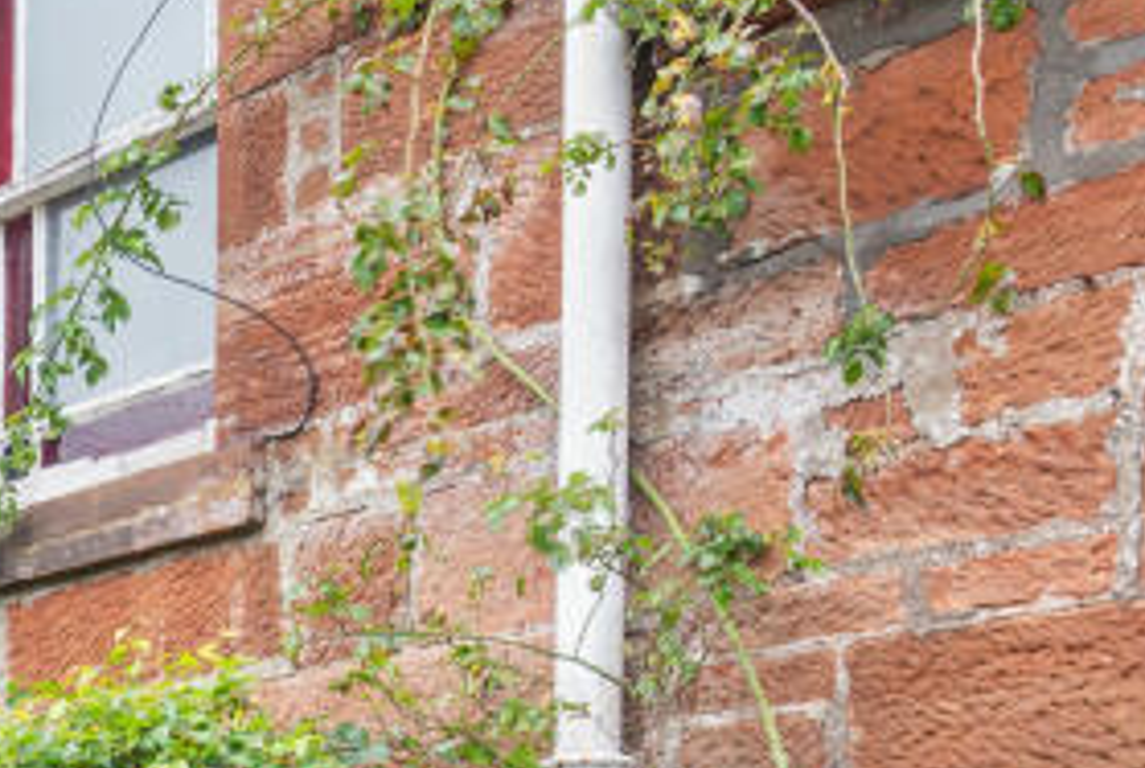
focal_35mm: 66
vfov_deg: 18.9
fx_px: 2102
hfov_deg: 23.8
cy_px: 1051
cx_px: -591
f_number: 9
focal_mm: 18
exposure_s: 1/25
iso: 250
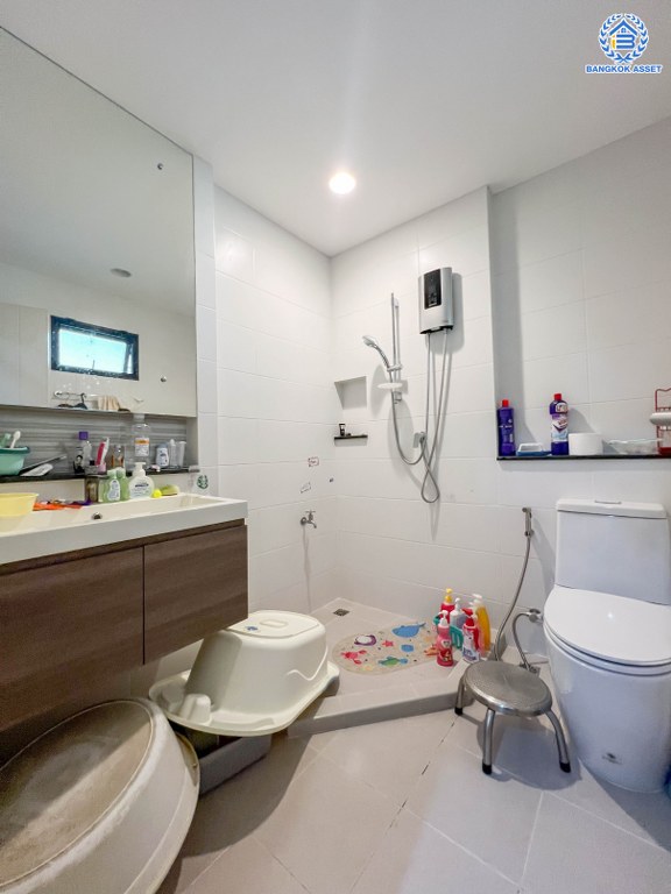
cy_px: 447
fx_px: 336
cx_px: 336
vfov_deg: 106.2
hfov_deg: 89.9
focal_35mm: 13
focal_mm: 1.57
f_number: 1.8
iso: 160
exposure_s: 1/50
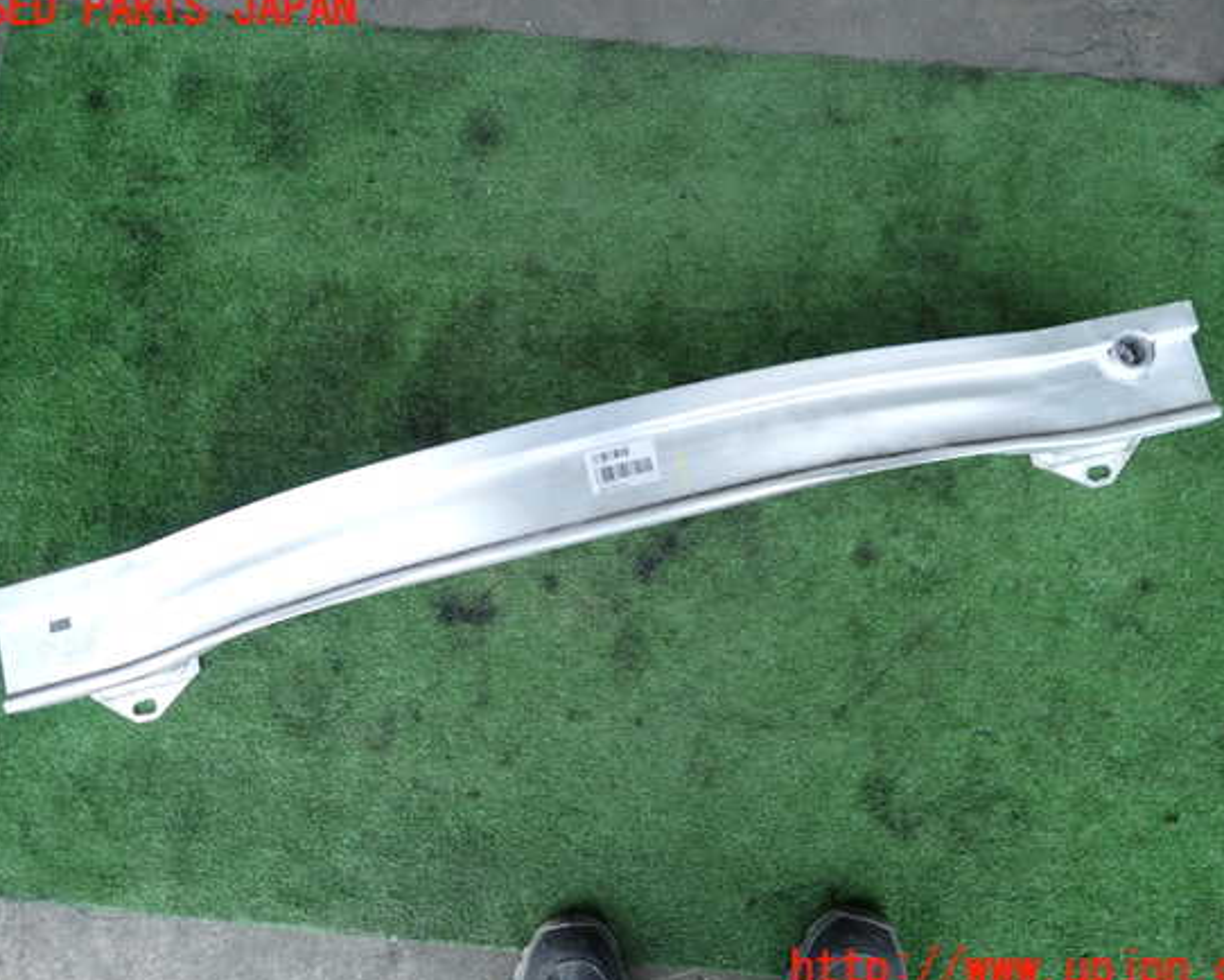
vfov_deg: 53.2
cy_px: 490
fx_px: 978
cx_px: 623
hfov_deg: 64.0
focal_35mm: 27
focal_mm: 4.5
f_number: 2
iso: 200
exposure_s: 1/30
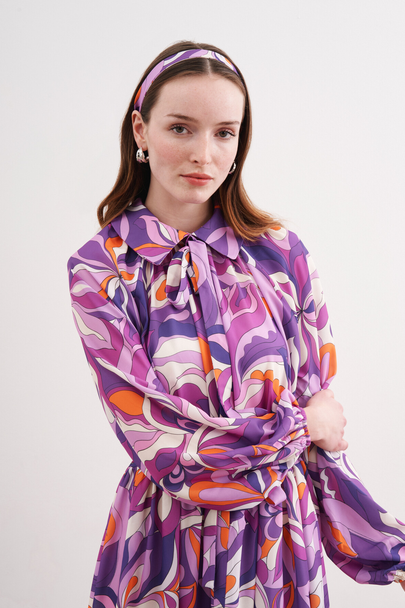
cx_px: 201
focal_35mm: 71
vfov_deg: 28.5
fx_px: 1198
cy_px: 305
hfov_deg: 19.2
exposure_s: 1/160
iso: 400
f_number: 11
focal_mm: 70
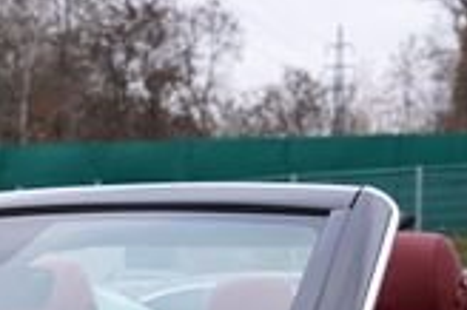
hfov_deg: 10.9
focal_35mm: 181
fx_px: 2346
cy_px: 721
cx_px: -239
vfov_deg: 7.2
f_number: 5
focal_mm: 29
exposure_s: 1/100
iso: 100
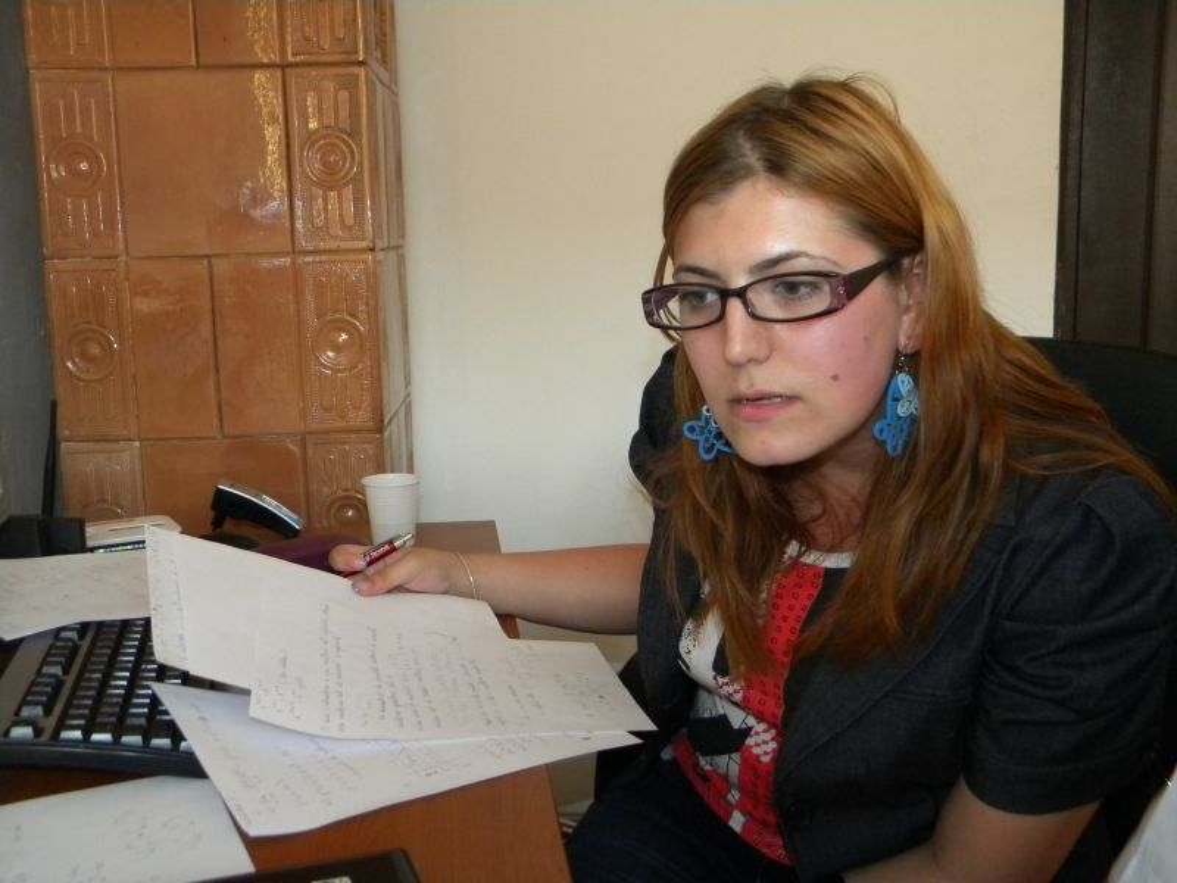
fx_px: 1224
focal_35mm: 36
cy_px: 442
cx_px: 588
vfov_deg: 39.7
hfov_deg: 51.4
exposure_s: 1/30
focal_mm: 6.4
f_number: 3.7
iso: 400
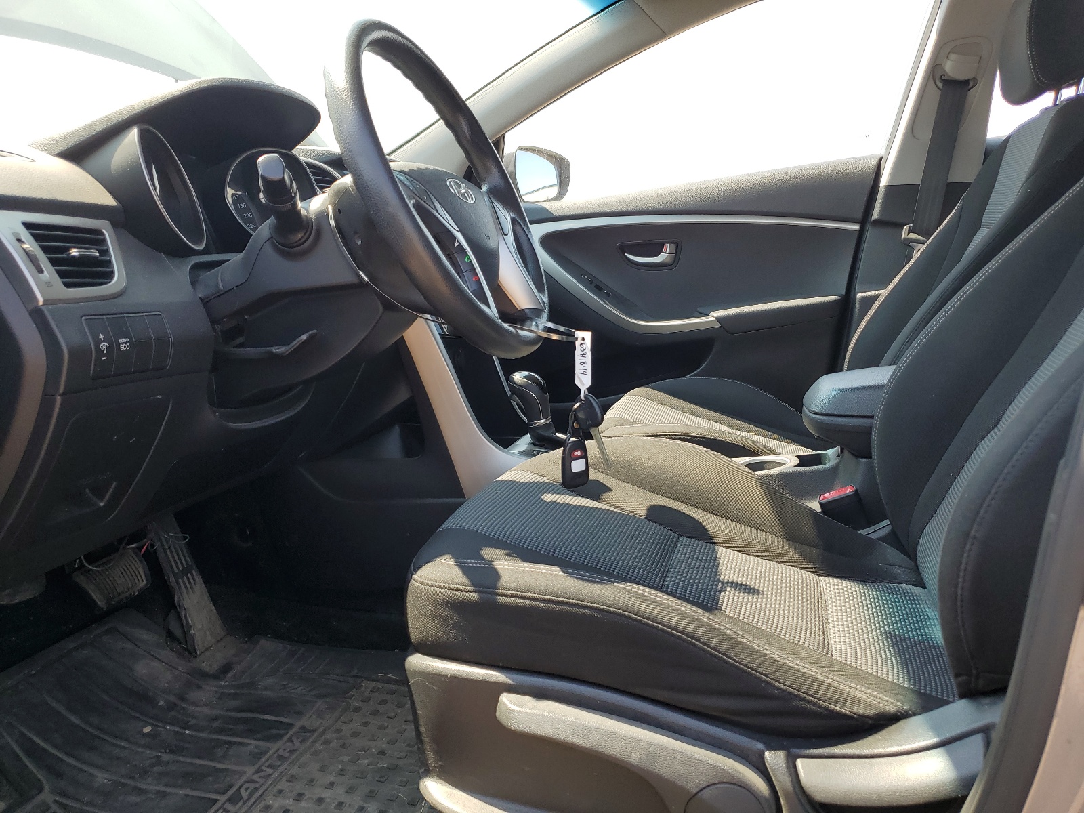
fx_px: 814
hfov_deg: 67.3
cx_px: 542
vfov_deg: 53.1
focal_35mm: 26
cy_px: 406
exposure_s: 1/435
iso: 50
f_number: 1.5
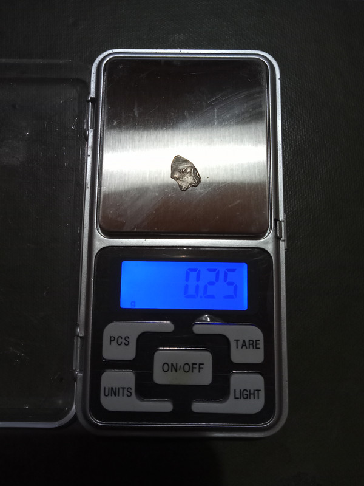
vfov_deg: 63.4
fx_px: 393
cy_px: 243
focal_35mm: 28
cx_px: 182
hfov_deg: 49.7
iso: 894
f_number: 2.2
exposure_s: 1/25
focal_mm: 3.65
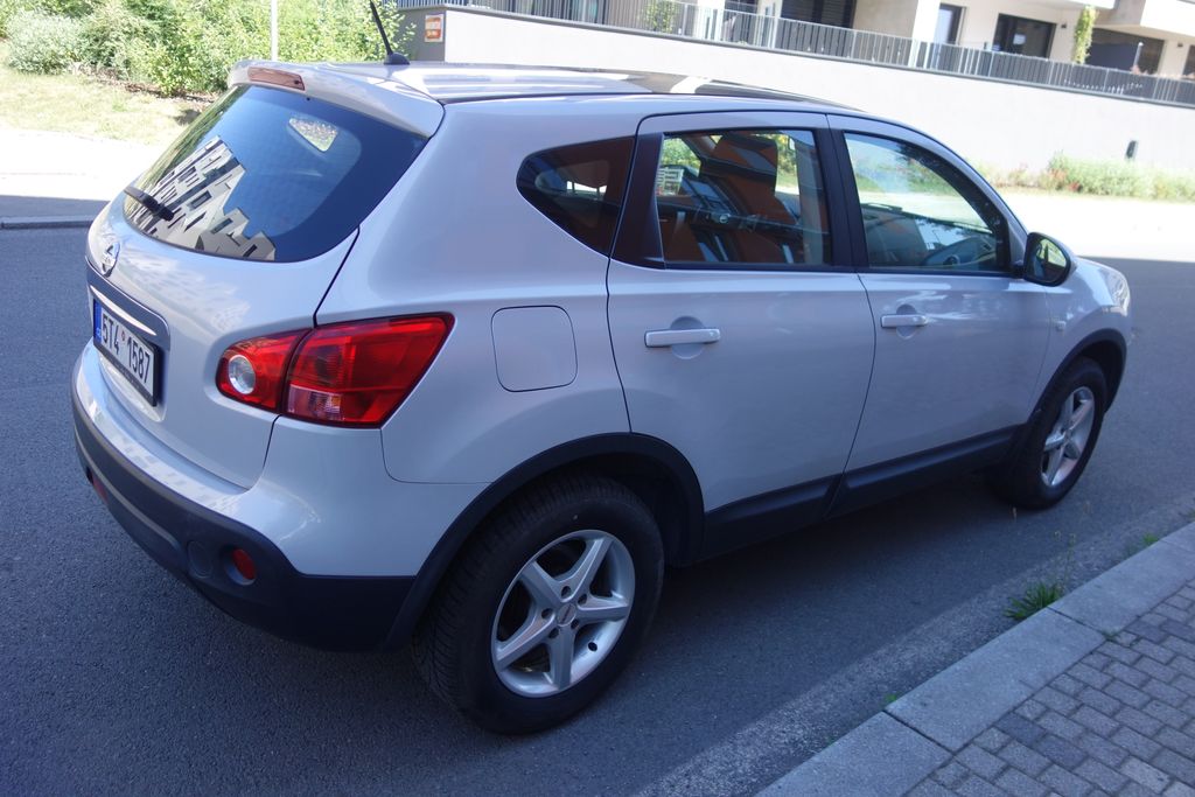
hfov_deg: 65.5
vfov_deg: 46.4
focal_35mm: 28
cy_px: 398
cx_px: 598
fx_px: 930
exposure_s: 1/640
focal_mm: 10.4
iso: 125
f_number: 1.8
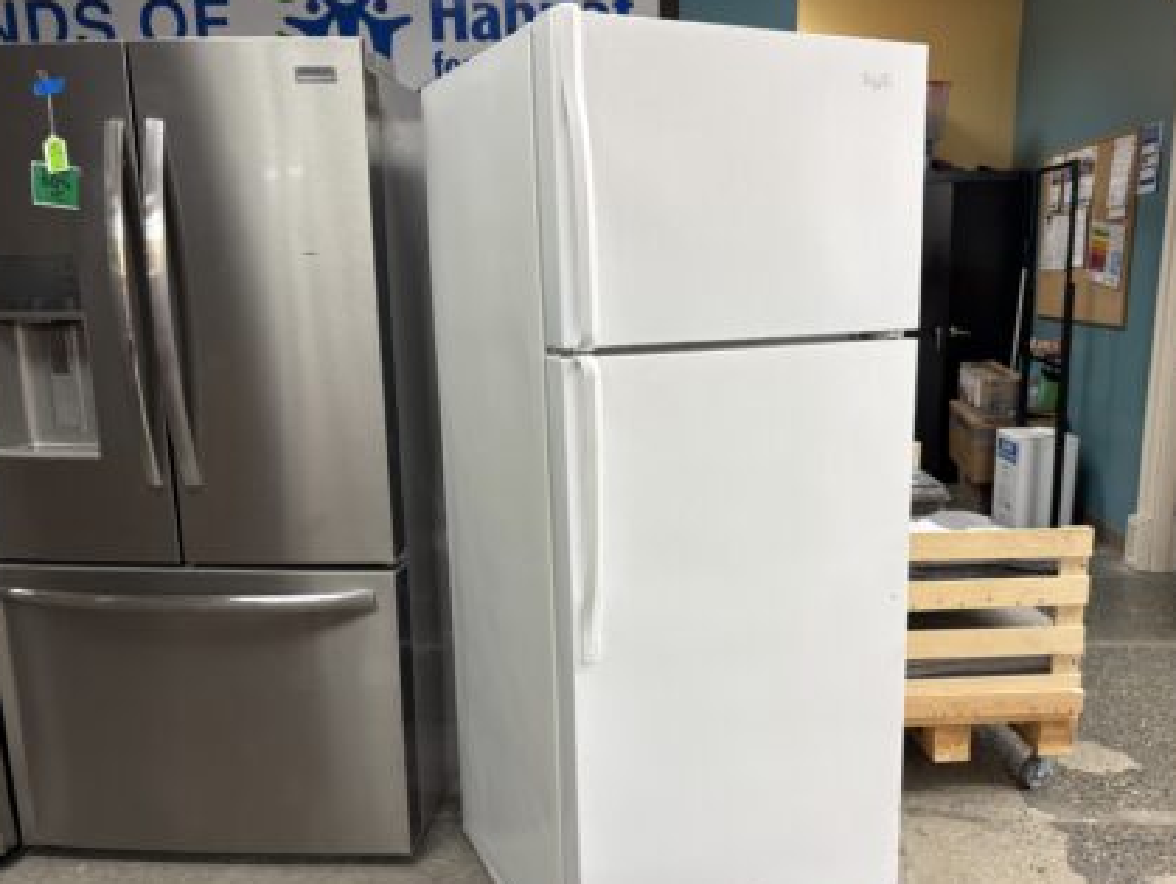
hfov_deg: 58.1
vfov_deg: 45.4
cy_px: 507
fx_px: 1054
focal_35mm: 31
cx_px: 662
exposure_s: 1/60
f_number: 1.6
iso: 64
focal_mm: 5.96
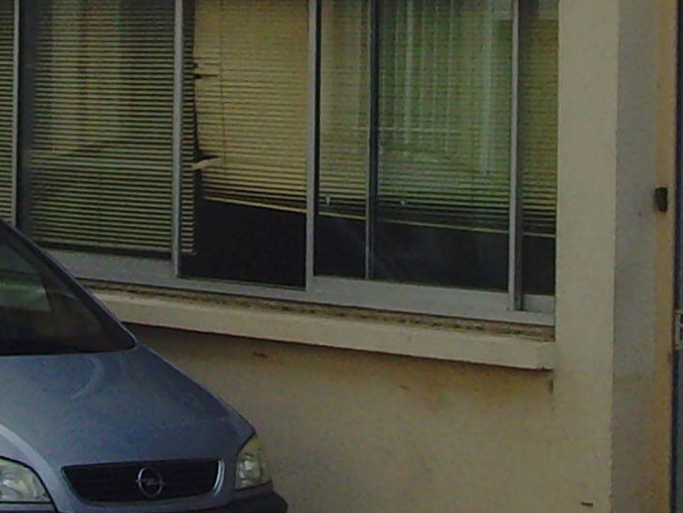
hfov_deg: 11.8
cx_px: 232
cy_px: 28
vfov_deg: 8.8
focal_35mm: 167
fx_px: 3296
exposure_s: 1/180
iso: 80
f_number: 6.3
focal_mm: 6.6
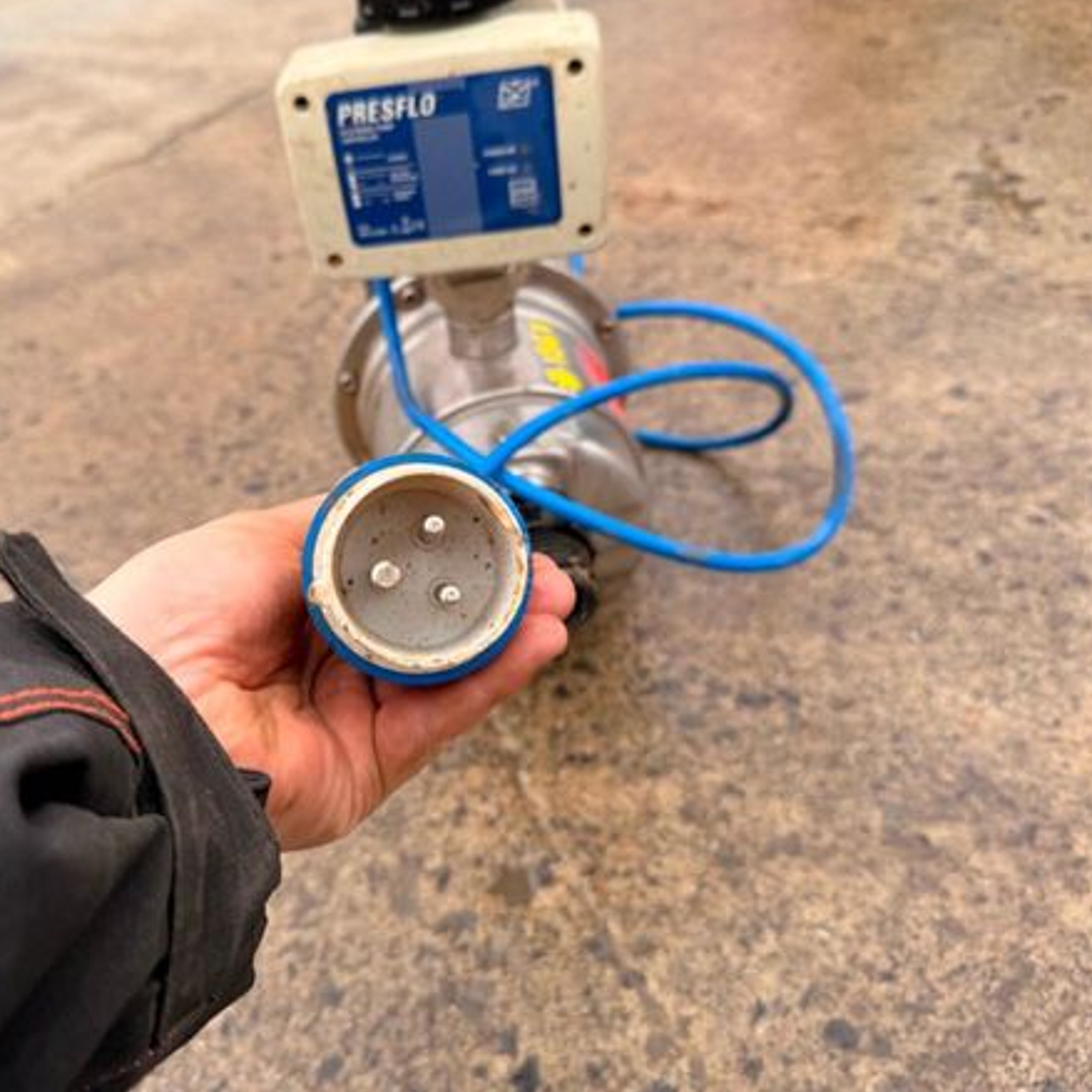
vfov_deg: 55.6
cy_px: 537
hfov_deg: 55.2
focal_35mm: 29
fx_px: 1035
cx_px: 438
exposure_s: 1/683
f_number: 1.78
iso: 80
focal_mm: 6.76
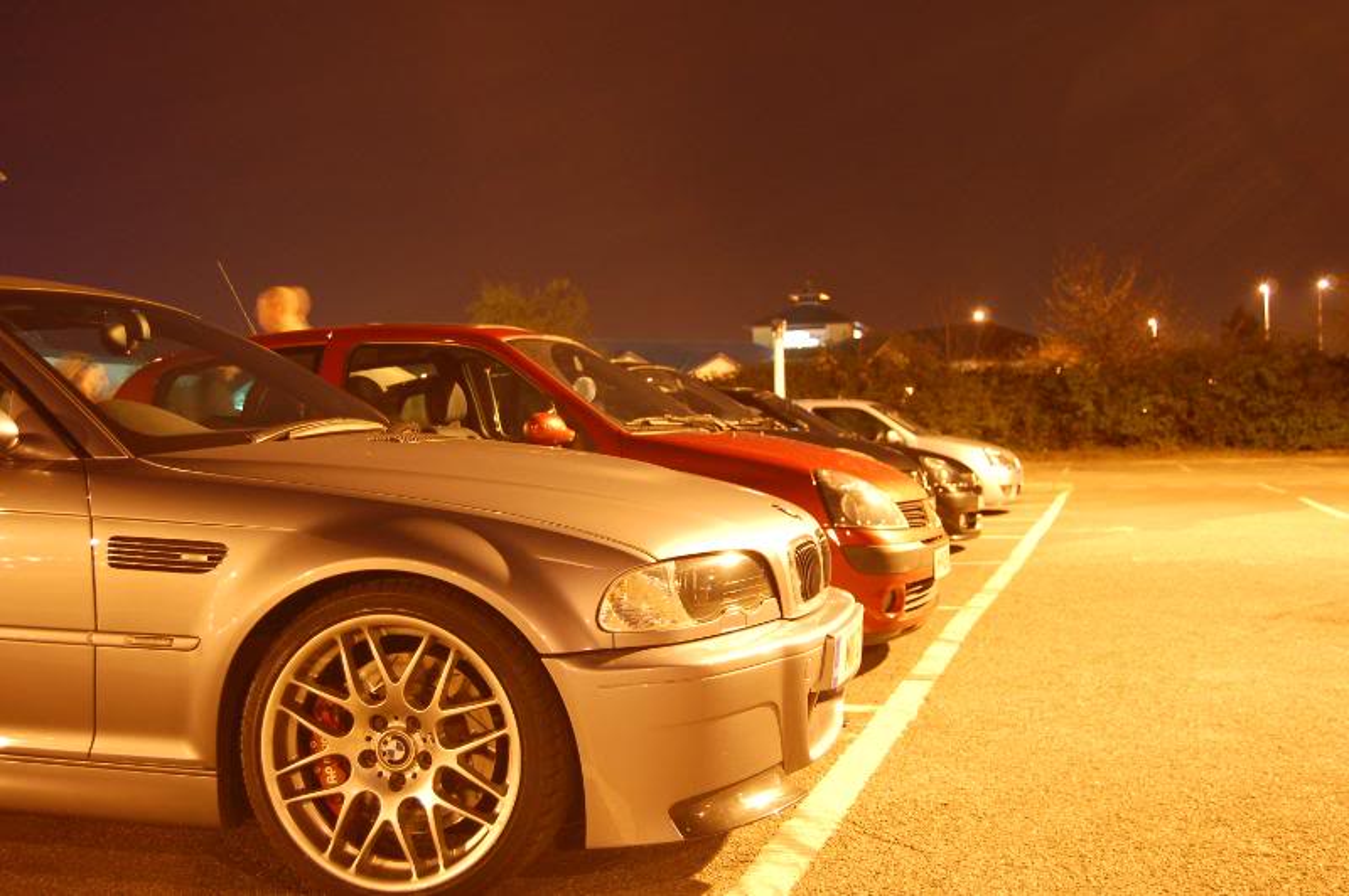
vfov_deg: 34.2
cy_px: 448
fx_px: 1460
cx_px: 674
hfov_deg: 49.6
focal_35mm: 39
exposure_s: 1.6
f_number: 4
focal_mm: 26
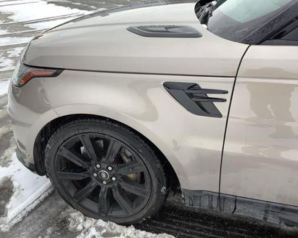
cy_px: 117
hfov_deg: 54.2
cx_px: 147
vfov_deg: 44.6
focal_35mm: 33
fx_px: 291
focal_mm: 3.3
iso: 25
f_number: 2.4
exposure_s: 1/213
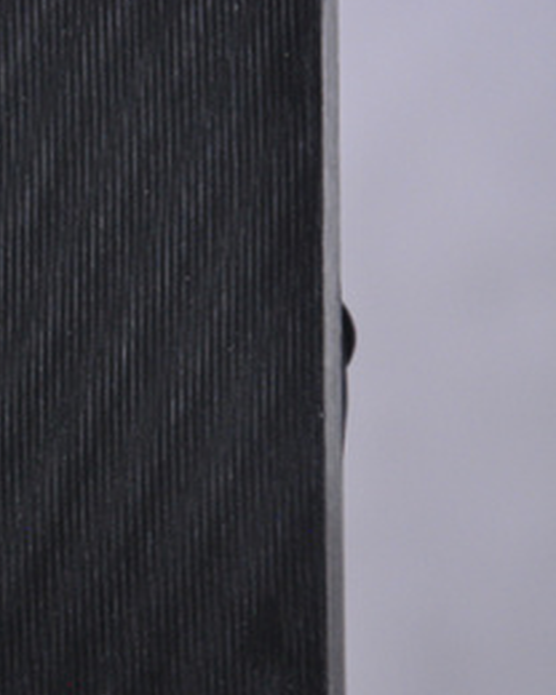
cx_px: -19
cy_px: 389
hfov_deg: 6.0
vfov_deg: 7.6
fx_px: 5262
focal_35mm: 256
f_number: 9.5
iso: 3200
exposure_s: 1/125
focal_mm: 105
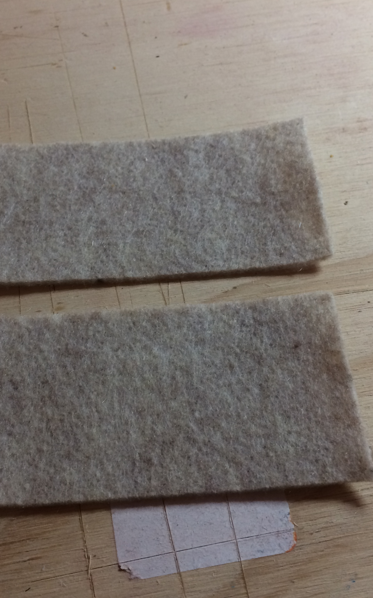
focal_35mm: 42
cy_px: 299
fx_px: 683
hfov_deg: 30.4
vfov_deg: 47.2
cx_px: 145
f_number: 2.2
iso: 100
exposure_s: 1/30
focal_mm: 4.15
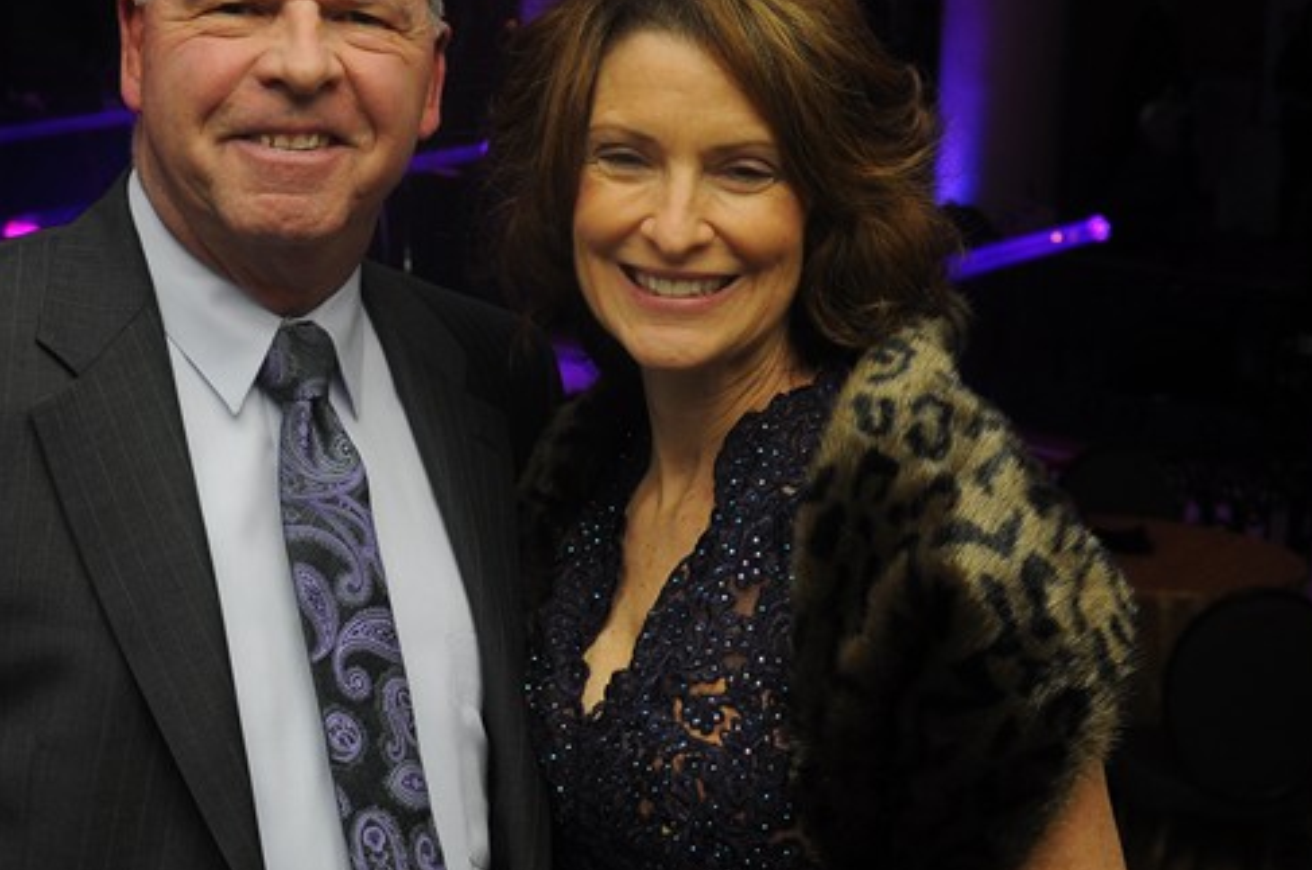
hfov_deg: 26.1
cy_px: 361
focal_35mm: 77
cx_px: 369
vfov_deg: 17.6
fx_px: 2803
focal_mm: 25
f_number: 4
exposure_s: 1/50
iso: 400
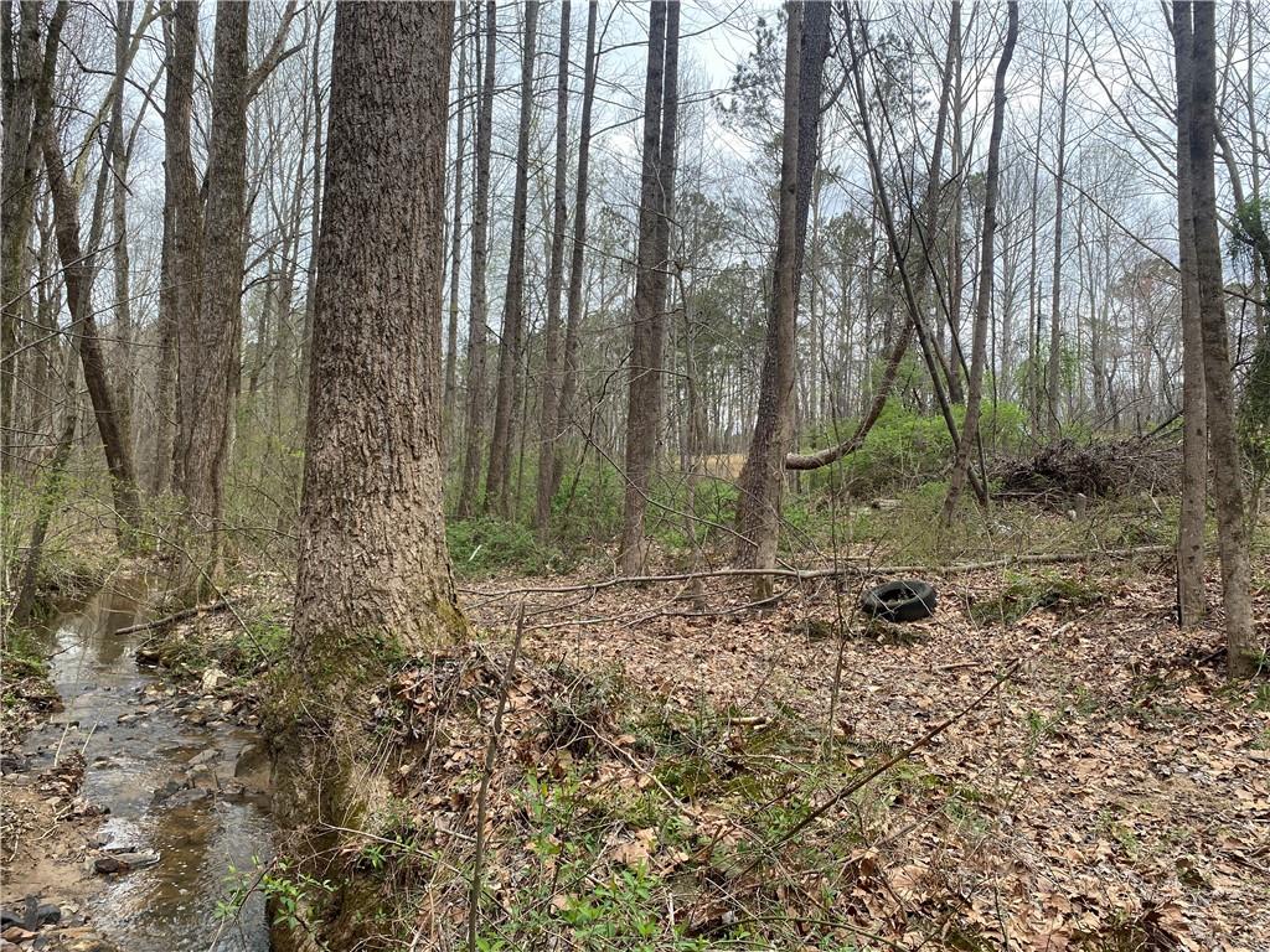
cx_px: 635
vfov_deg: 53.1
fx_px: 954
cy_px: 476
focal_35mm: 26
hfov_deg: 67.3
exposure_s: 1/311
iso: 32
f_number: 1.8
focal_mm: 4.25
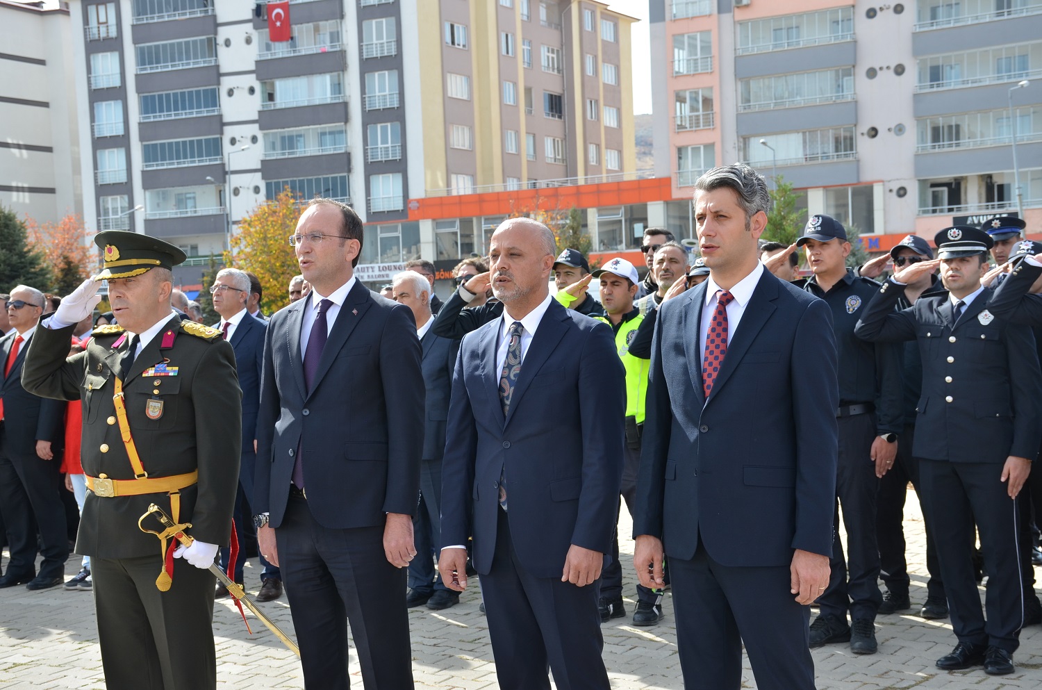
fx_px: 1733
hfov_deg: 33.5
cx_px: 521
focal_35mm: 60
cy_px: 345
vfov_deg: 22.5
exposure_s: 1/250
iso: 200
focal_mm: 40
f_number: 8
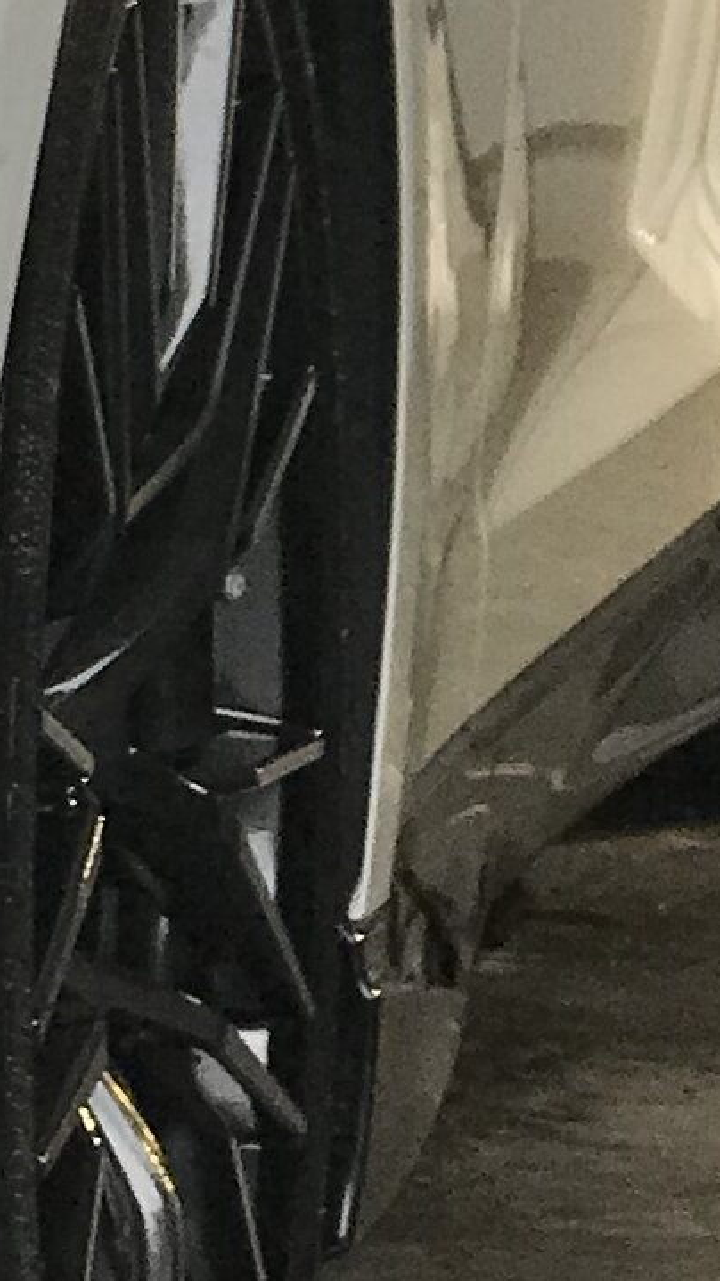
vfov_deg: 7.4
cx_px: -1231
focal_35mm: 288
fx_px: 9783
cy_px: -338
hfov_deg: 4.1
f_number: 2.8
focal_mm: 6.6
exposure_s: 1/60
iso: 20
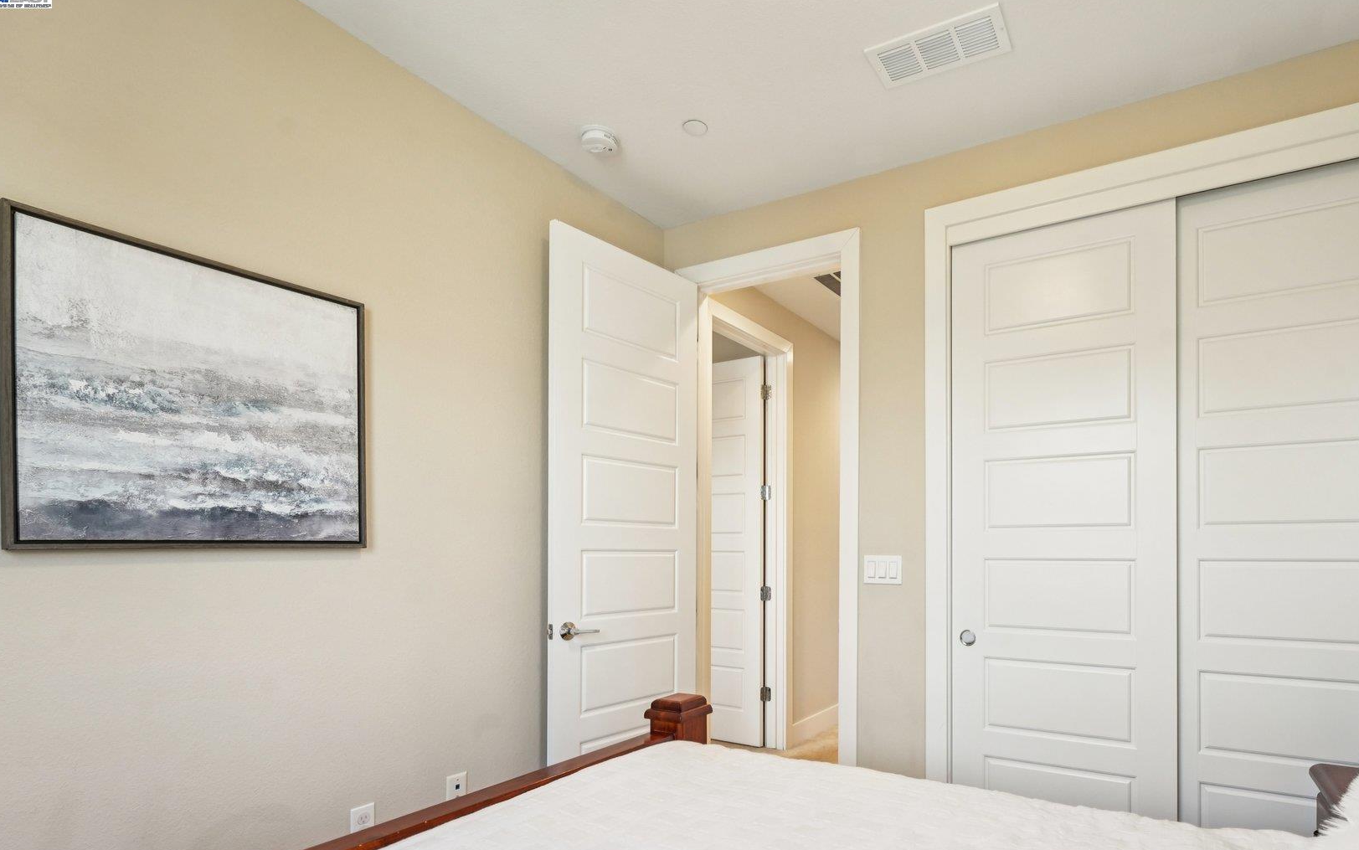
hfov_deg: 90.0
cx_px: 809
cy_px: 563
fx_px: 667
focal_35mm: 18
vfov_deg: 63.5
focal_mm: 14
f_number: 8
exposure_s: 1/80
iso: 640
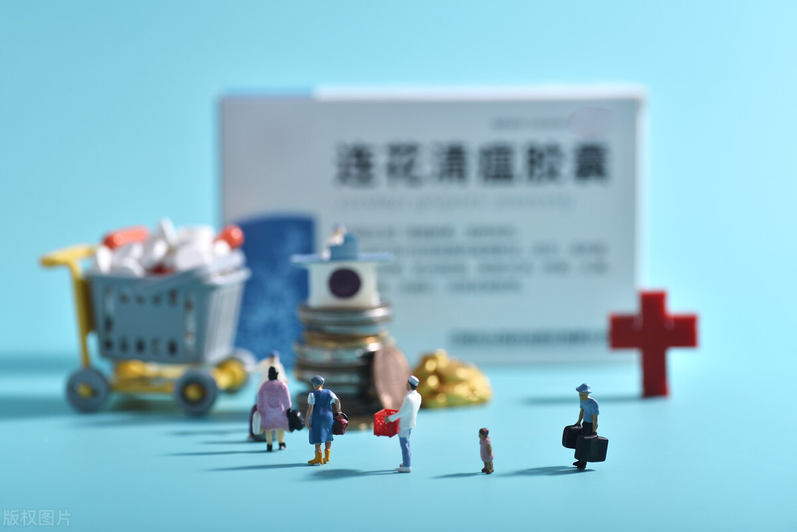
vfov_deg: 15.2
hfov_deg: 22.6
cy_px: 266
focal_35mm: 90
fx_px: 1993
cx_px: 398
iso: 100
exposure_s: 1/160
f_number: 8
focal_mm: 90
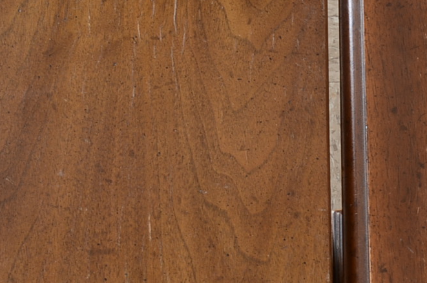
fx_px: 1656
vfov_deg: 9.6
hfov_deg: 14.6
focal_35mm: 140
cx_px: 359
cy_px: 340
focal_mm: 25
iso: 125
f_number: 11
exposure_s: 1/125
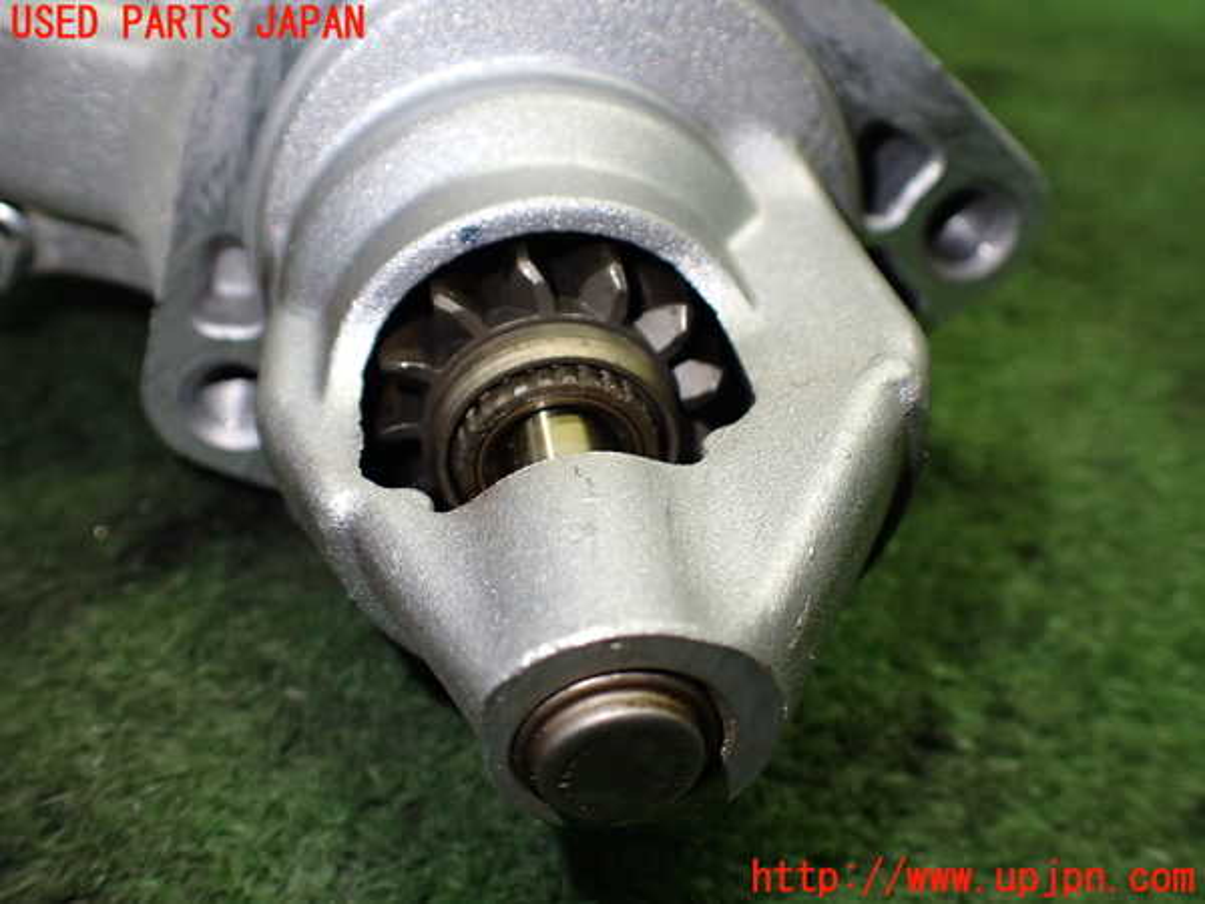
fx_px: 1044
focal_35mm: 30
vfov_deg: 46.8
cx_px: 602
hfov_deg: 60.0
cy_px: 452
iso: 320
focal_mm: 5.4
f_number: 2.3
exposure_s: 1/125
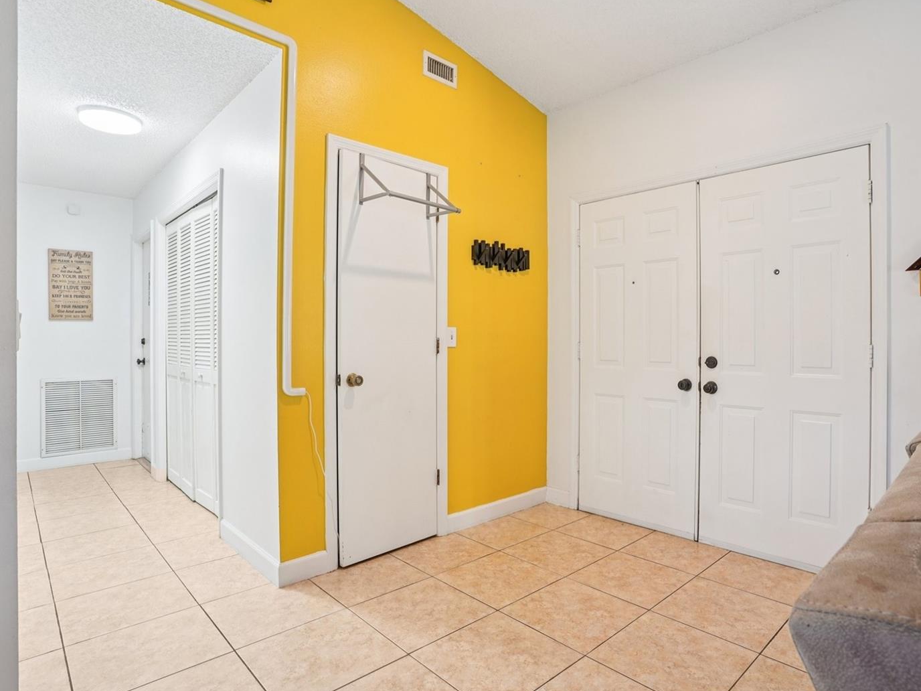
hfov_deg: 84.4
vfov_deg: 68.7
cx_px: 503
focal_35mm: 19
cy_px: 343
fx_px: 506
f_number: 9
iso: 400
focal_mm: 17
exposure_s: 1/13
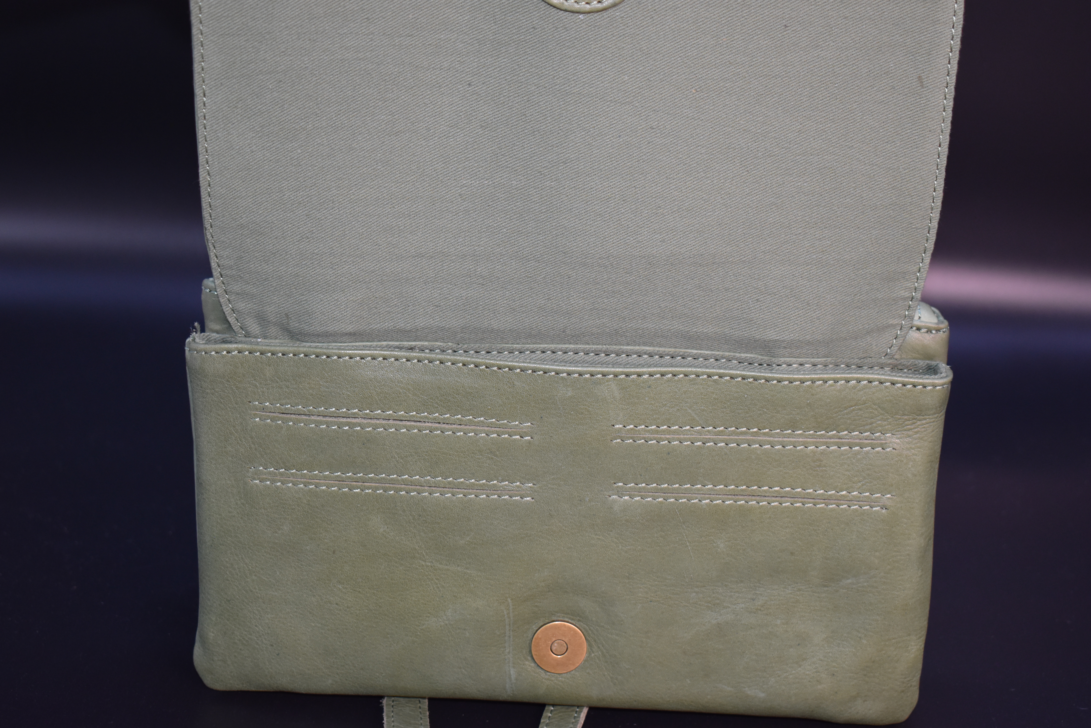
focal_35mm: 60
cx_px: 546
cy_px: 364
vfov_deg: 22.6
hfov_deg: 33.4
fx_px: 1818
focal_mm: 40
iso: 800
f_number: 4.8
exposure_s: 1/100
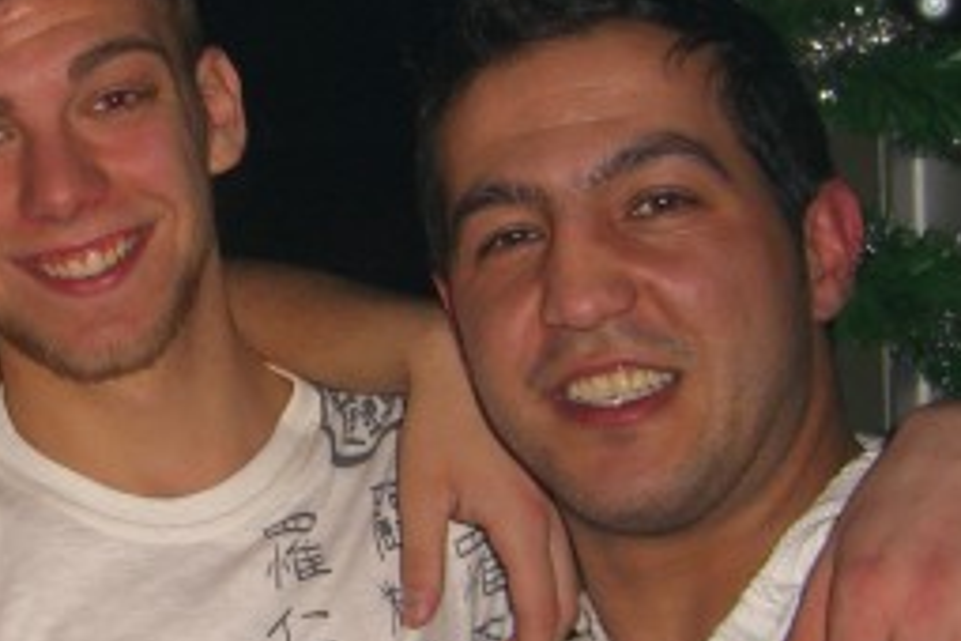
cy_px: 403
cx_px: 79
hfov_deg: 21.4
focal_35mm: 93
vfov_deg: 14.7
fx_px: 2482
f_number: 2.8
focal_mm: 7.9
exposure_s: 1/60
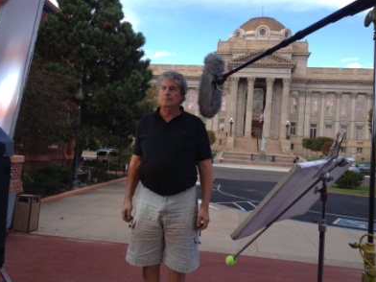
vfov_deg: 35.9
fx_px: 434
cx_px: 171
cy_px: 129
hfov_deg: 46.7
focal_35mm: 40
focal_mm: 4.28
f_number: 2.4
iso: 50
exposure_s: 1/575
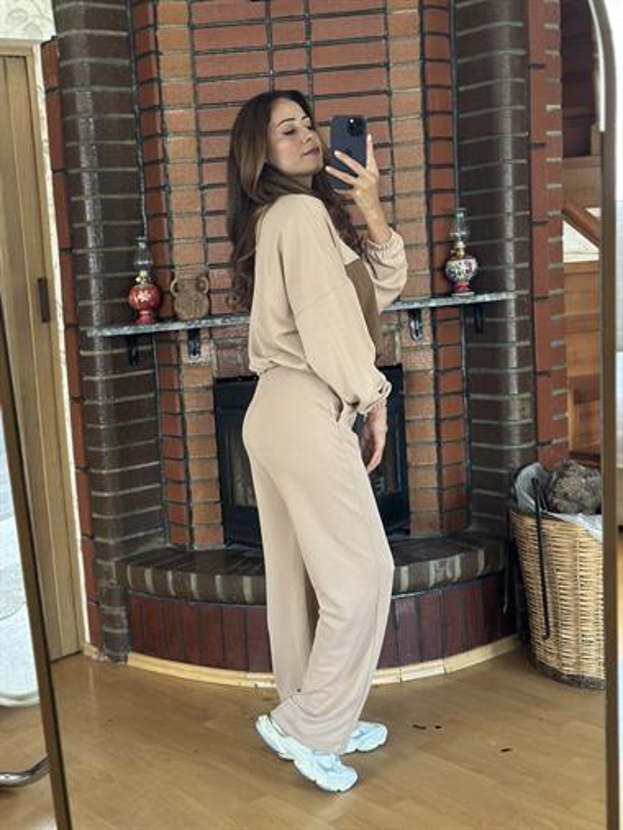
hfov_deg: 30.3
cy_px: 415
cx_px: 312
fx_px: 1151
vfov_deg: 39.6
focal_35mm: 48
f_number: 1.78
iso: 400
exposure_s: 1/40
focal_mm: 6.86
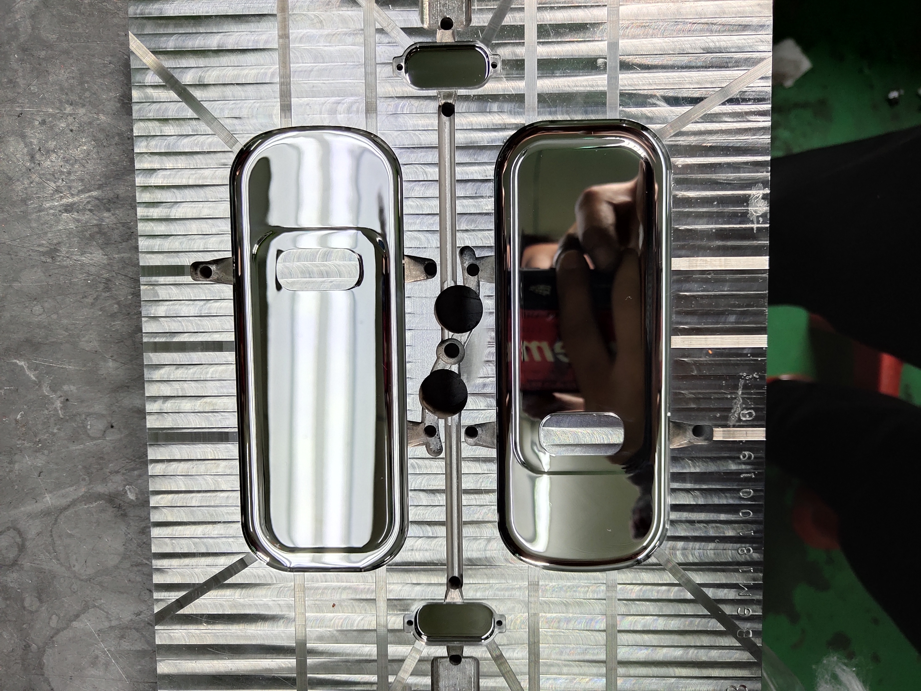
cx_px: 460
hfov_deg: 61.7
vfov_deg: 48.2
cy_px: 346
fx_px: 772
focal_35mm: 29
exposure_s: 1/100
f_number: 1.8
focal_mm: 4.27
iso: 61
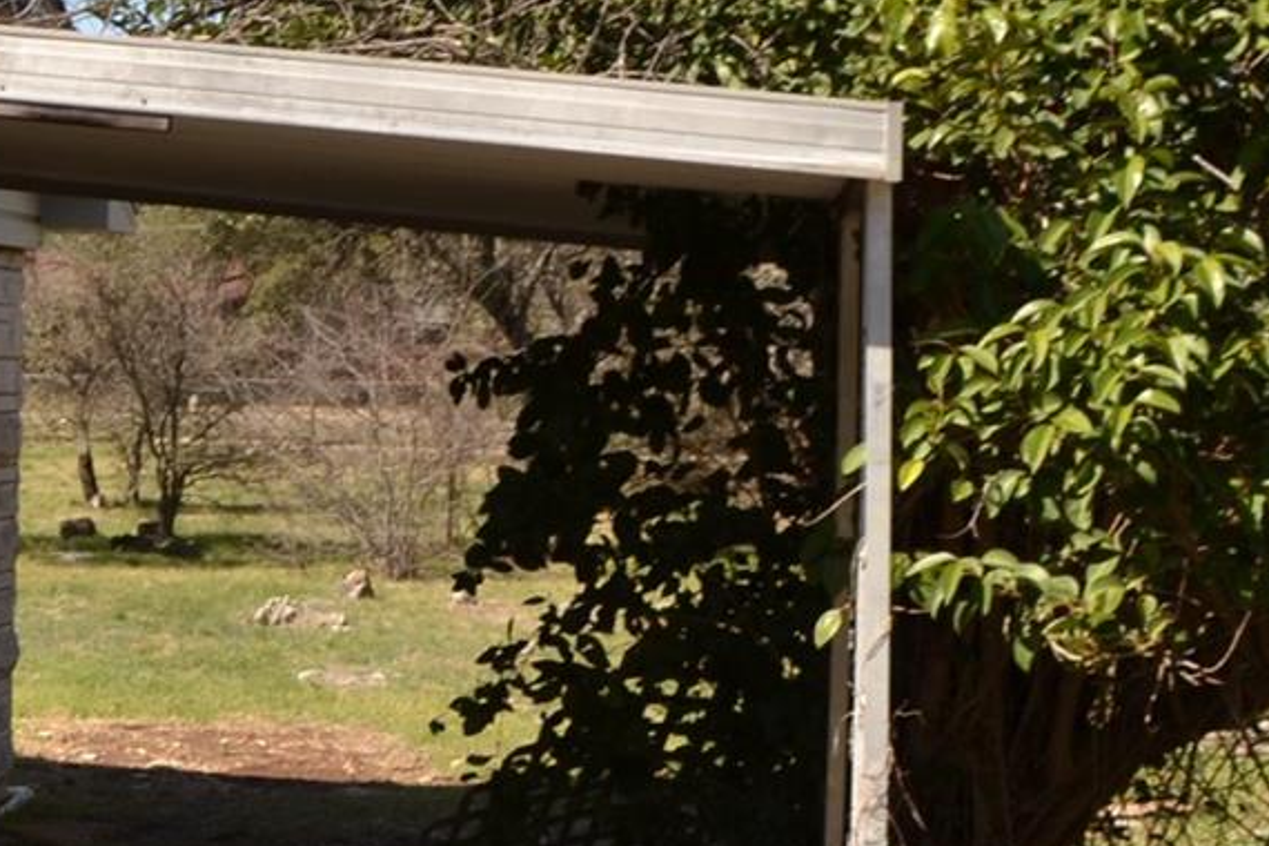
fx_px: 3419
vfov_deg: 14.1
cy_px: 364
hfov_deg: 20.2
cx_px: -67
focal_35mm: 97
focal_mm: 18
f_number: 6.3
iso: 100
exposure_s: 1/160
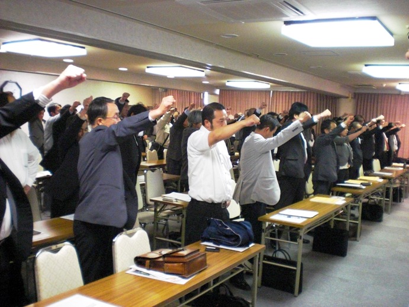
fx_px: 449
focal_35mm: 38
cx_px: 204
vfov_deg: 37.7
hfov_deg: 49.0
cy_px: 154
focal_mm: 6.3
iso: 800
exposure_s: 1/80
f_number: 3.1
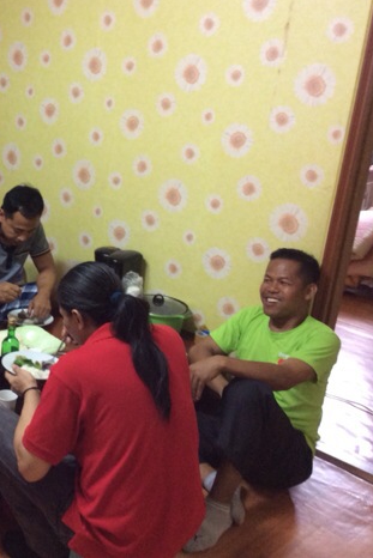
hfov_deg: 27.5
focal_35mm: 47
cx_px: 29
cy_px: 274
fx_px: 730
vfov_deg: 41.9
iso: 160
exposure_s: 1/24
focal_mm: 3.3
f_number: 2.4
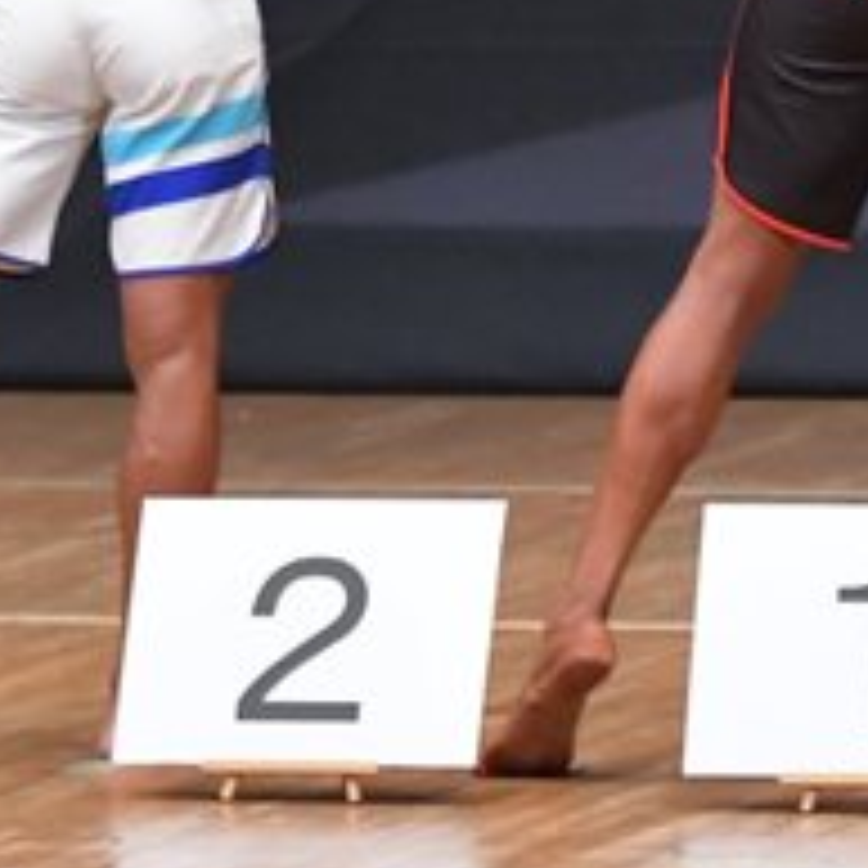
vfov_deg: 2.4
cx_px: 897
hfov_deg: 2.4
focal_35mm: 739
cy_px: -130
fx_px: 20965
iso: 6400
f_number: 5.6
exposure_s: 1/400
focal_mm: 145
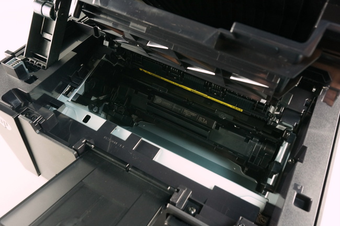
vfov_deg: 43.5
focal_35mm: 30
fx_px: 283
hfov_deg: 62.0
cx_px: 170
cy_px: 113
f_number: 9
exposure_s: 1/5
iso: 800
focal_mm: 20
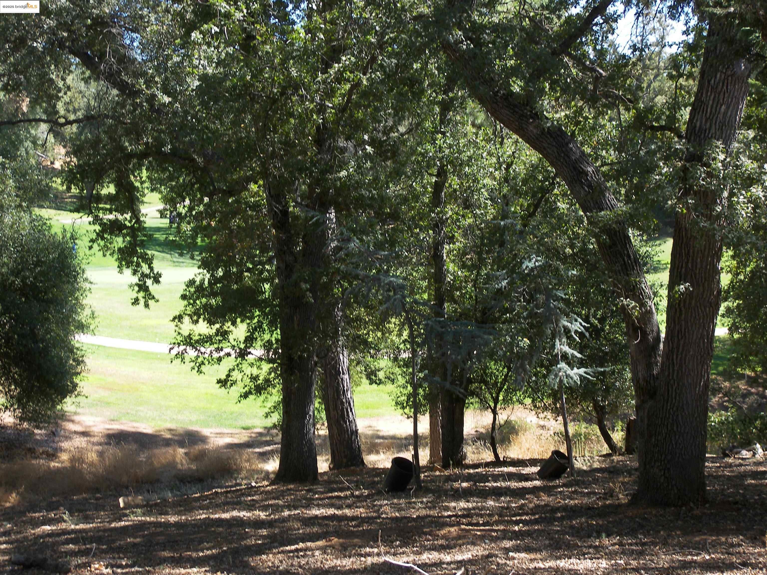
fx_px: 1418
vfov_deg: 22.9
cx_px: 384
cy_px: 288
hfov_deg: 30.3
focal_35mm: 64
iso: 50
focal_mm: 13.3
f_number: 3.6
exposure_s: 1/100
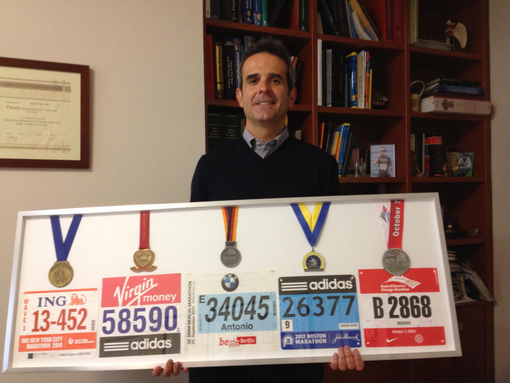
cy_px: 192
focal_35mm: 35
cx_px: 255
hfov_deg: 52.6
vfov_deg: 40.7
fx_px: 516
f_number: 2.4
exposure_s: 1/20
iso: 80
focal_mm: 4.28
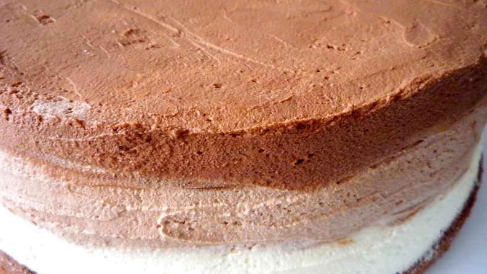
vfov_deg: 35.6
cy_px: 147
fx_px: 426
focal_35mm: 33
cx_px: 242
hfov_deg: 59.5
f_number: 3.3
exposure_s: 1/30
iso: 320
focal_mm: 5.2
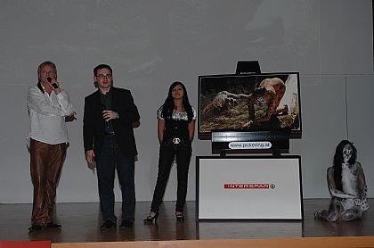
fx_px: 544
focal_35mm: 52
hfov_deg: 37.9
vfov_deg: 25.6
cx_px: 187
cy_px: 124
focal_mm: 35
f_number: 4.8
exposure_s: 1/60
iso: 200
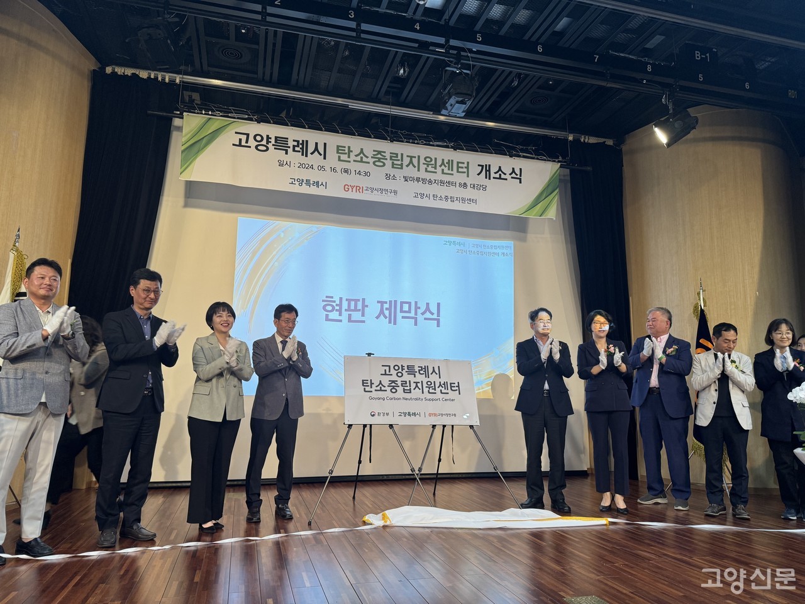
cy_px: 302
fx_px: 558
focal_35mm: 24
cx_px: 402
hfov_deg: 71.6
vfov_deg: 56.8
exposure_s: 1/60
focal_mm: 6.76
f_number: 1.78
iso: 125
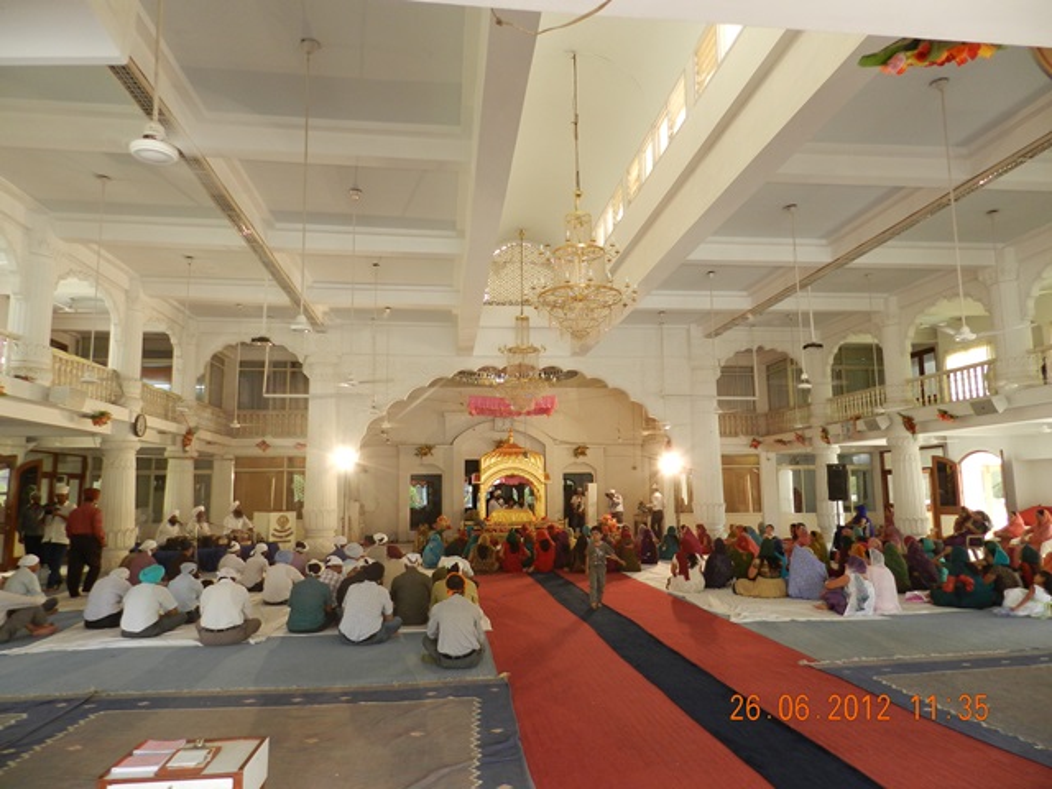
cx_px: 526
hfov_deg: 73.9
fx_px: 699
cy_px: 394
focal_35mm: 23
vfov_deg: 58.9
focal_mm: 4
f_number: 3.4
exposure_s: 1/40
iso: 160
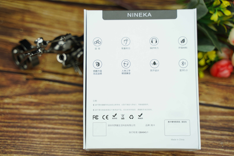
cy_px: 78
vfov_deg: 18.2
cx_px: 117
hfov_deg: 27.0
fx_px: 487
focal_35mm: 75
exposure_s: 1/125
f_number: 3.5
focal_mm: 75
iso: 100
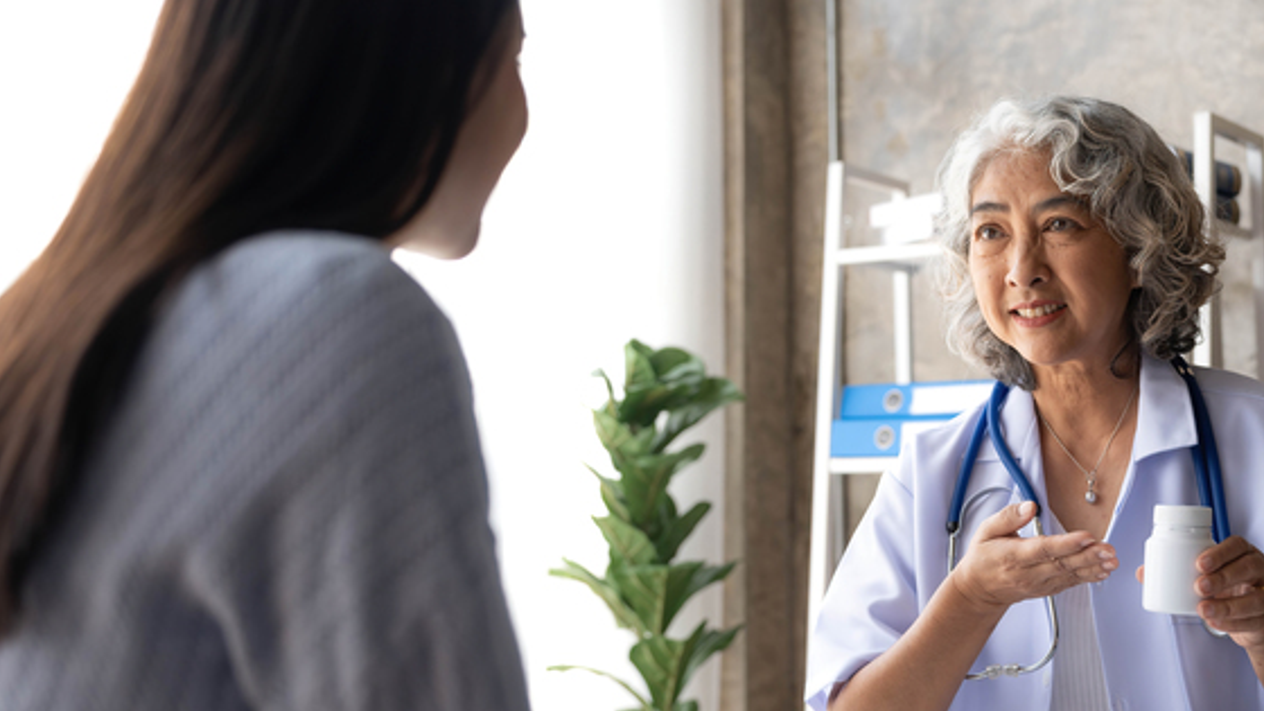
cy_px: 450
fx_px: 1843
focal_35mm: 55
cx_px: 788
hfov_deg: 37.6
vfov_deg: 21.8
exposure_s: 1/250
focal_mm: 42
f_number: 2.8
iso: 200
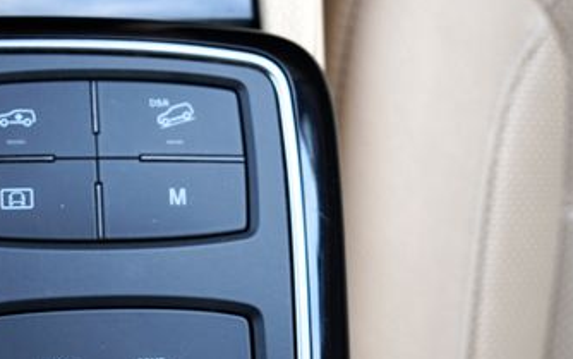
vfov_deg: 17.2
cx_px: -67
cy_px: 296
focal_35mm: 75
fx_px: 1172
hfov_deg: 25.4
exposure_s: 1/30
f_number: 2.8
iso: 100
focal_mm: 24
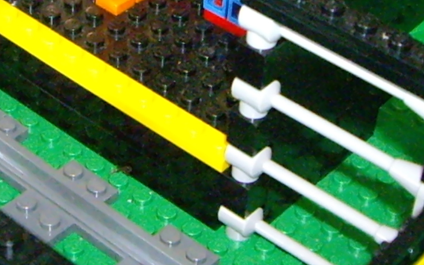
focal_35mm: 110
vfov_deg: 11.7
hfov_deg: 18.9
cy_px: -37
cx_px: 122
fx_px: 1271
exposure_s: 1/60
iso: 800
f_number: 2.7
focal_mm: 6.2
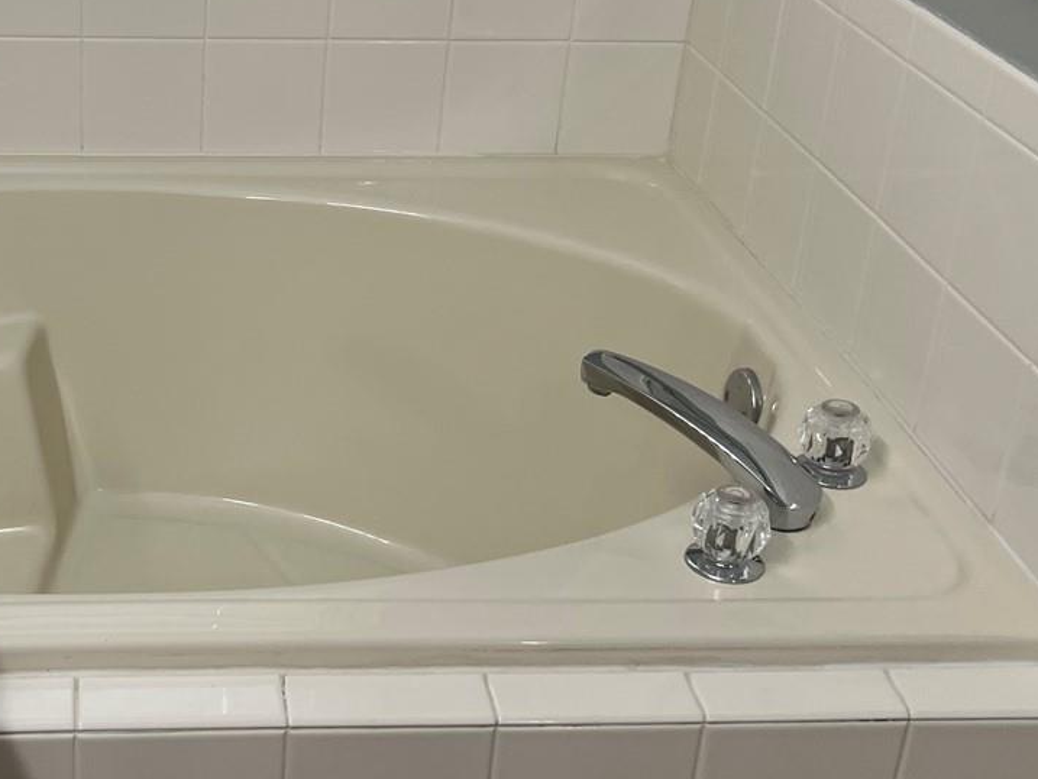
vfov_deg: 25.2
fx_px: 1739
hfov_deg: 32.2
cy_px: 294
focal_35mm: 58
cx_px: 188
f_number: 1.5
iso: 100
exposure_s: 1/120
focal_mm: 5.7
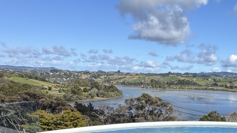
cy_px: 158
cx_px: 218
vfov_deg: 25.5
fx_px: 264
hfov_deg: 43.7
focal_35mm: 42
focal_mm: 2.22
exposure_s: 1/1748
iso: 50
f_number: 2.2
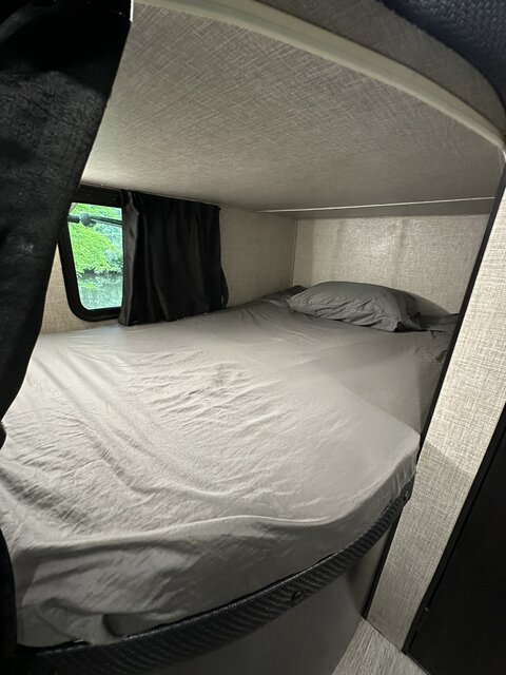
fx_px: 273
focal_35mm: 14
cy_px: 338
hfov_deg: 85.7
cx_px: 253
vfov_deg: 102.1
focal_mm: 2.22
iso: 1250
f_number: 2.2
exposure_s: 1/52
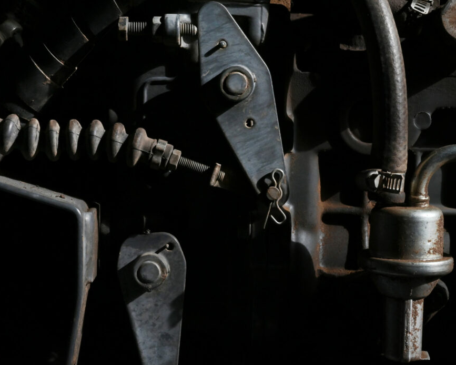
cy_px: 165
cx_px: 241
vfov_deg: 23.5
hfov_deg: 29.1
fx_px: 877
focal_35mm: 65
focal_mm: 50
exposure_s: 1/800
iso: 1600
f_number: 16
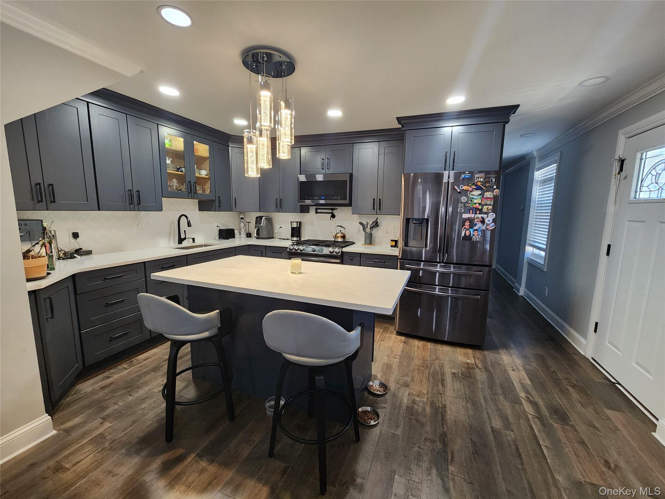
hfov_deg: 106.2
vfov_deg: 89.9
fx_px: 250
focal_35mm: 13
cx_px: 332
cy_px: 250
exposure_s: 1/60
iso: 400
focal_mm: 2.2
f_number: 2.2
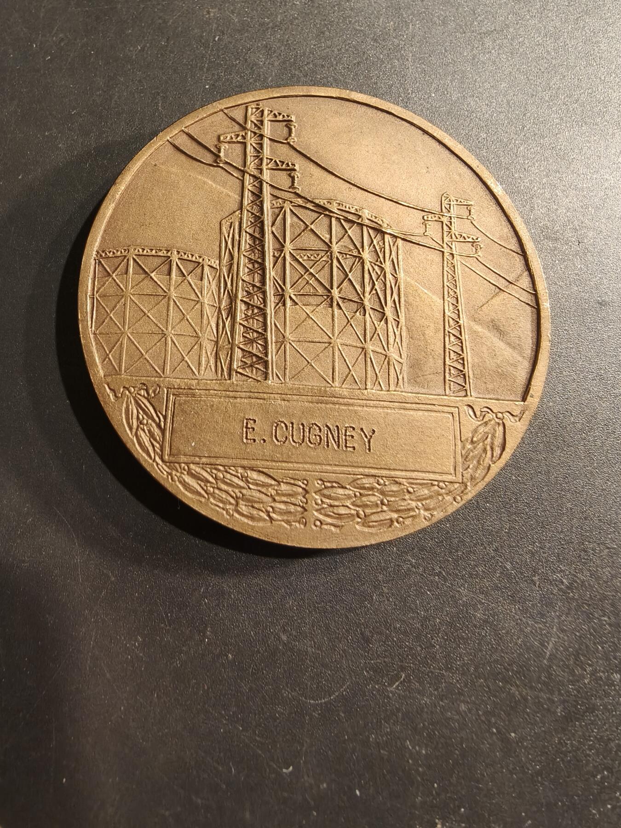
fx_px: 550
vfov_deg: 73.9
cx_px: 310
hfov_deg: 58.9
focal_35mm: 23
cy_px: 414
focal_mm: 2.32
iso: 250
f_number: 2
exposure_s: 1/70.9
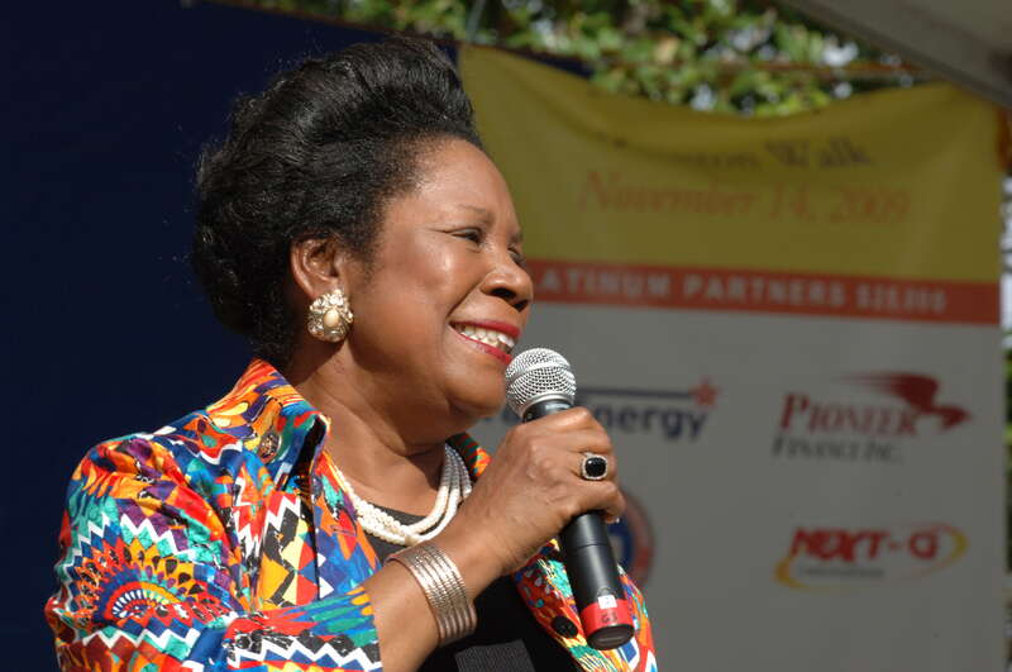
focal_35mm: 262
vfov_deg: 5.2
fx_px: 7369
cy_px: 336
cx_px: 506
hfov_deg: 7.9
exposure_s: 1/250
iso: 400
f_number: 13
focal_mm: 175
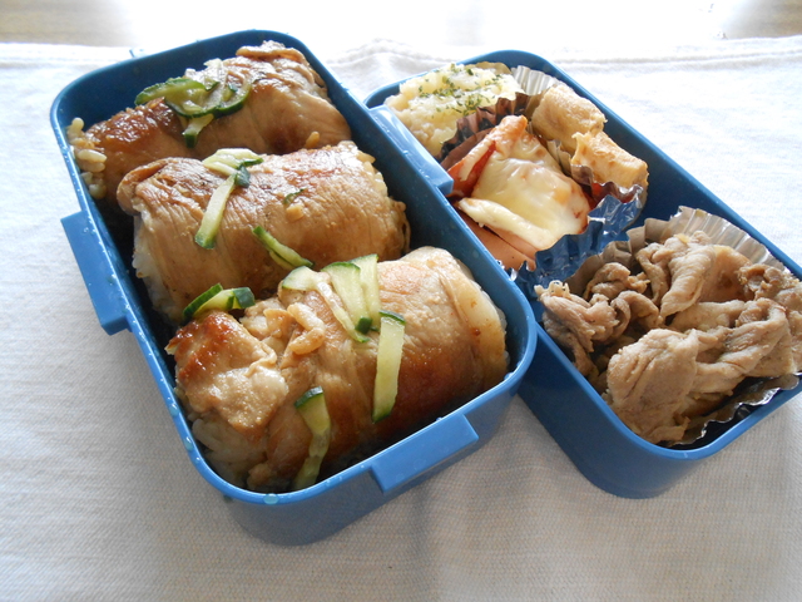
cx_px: 401
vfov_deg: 53.1
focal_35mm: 26
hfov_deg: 67.3
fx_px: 602
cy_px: 301
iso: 400
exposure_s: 1/250
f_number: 3.5
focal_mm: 4.6
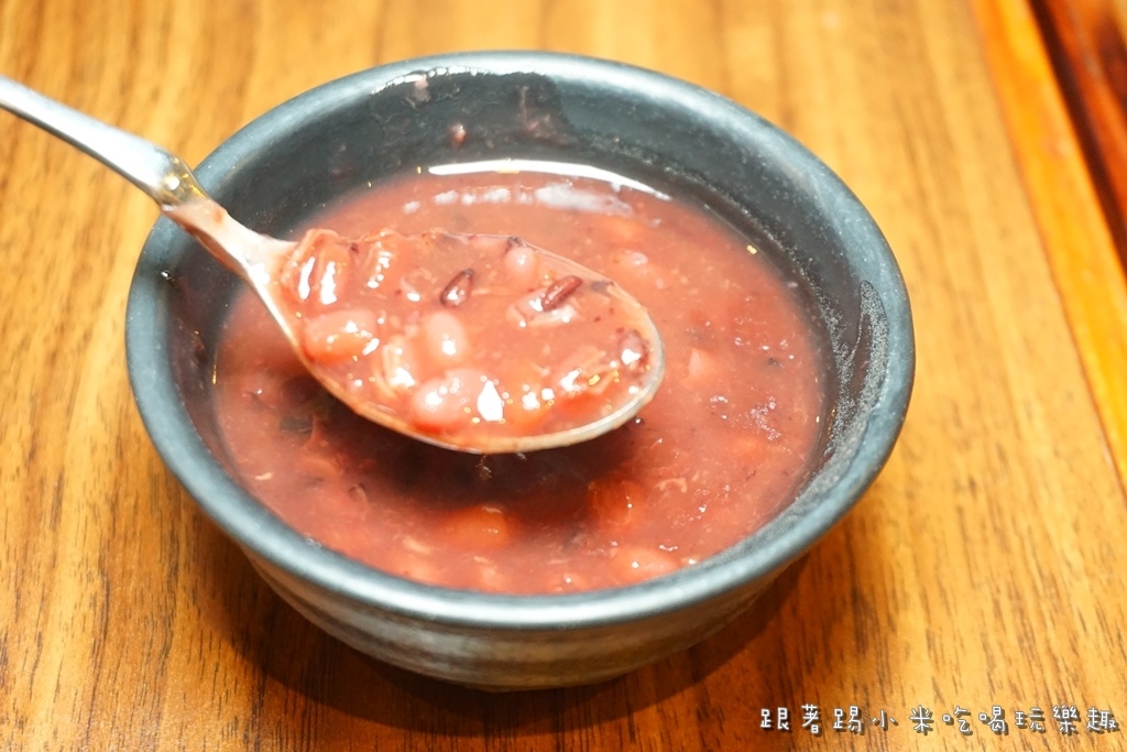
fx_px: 1832
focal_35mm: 58
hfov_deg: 34.2
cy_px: 376
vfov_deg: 23.2
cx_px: 564
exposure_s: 1/30
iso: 3200
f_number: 5.6
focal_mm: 39
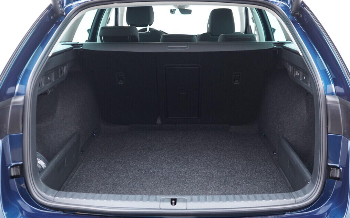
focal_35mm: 37
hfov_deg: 52.7
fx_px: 353
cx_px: 176
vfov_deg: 34.4
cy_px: 105
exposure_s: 1/40
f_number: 2.8
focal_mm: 24
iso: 640
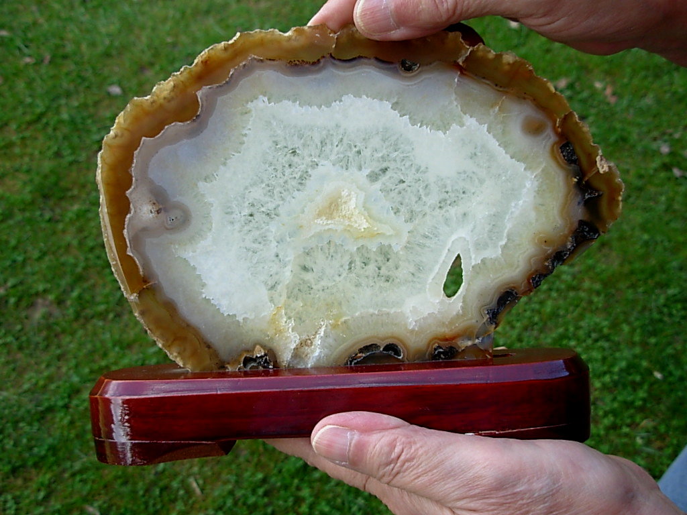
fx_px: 754
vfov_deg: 37.7
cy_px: 258
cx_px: 344
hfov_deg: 49.0
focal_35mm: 38
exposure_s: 1/215
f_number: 2.9
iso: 50
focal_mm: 6.3
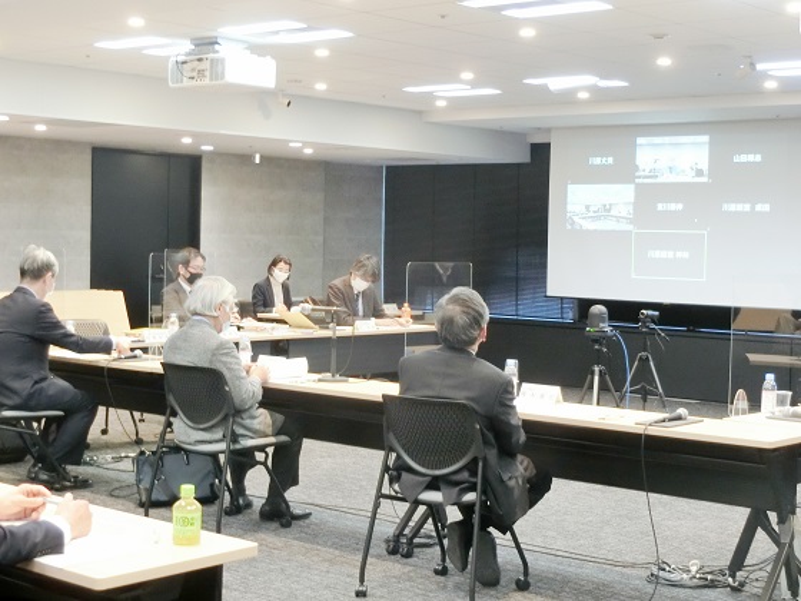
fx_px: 1388
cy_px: 300
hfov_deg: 32.2
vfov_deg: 24.4
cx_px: 400
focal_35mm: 60
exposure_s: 1/30
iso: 500
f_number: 5
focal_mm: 10.7
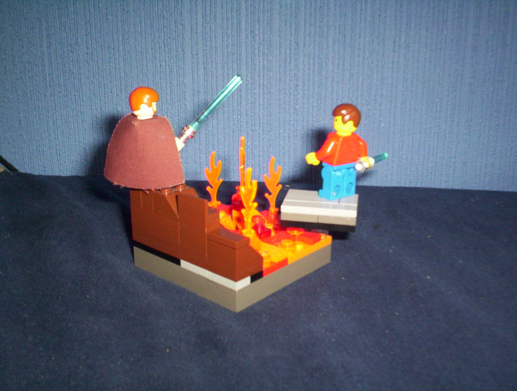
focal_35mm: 38
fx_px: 569
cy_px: 196
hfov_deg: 48.9
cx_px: 258
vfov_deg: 37.9
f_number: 4.5
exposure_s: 1/60
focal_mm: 4.99
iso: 140
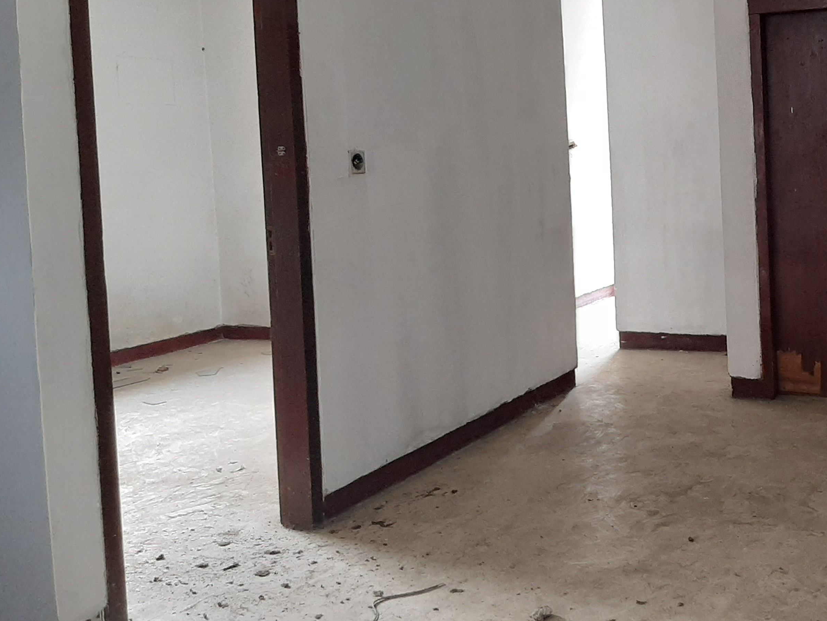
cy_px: 172
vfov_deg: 31.7
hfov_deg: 40.1
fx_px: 1075
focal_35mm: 45
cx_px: 680
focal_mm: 3.93
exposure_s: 1/25
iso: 250
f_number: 1.7
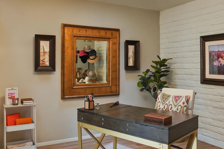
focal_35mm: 34
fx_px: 211
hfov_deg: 55.8
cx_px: 112
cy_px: 66
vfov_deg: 38.8
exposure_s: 1/5
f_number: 11
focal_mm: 16
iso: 500
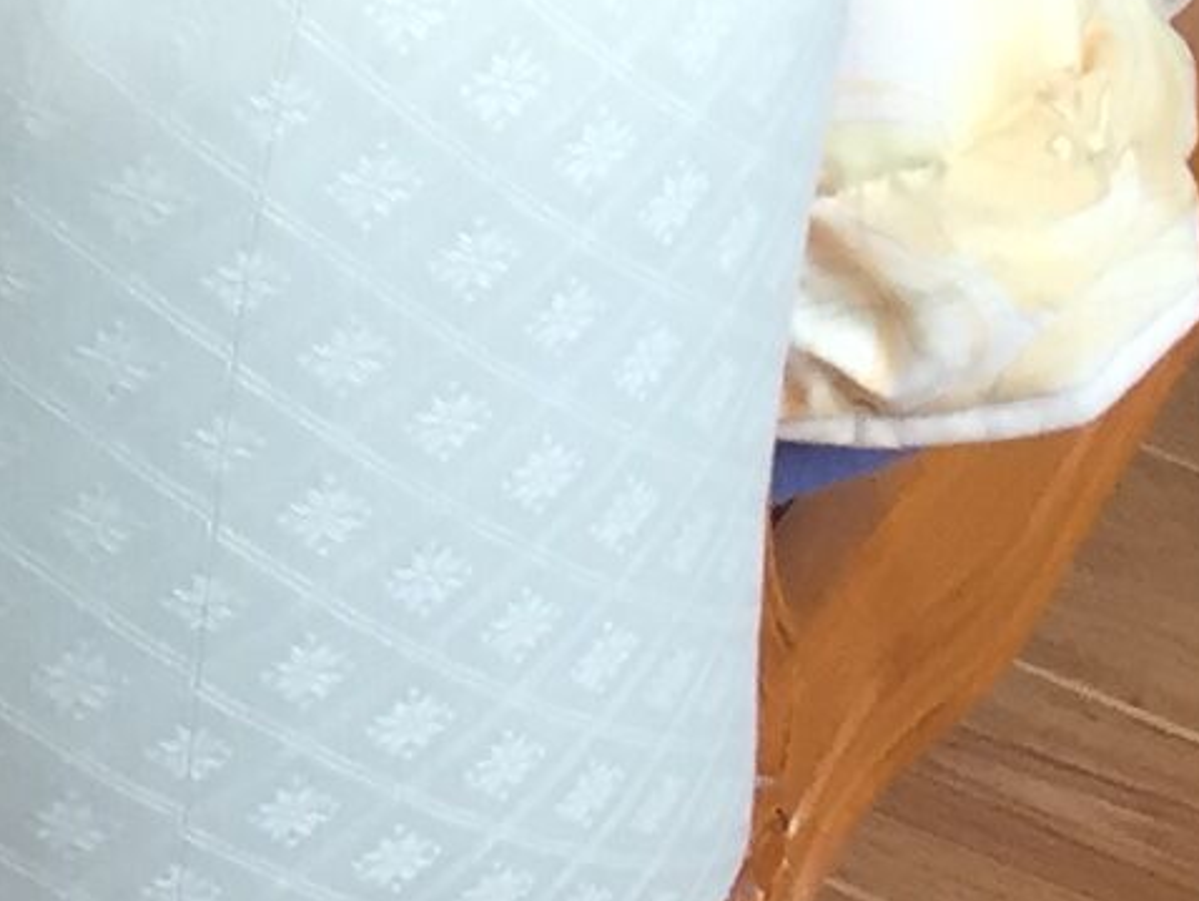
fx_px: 6862
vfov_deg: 7.0
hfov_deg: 9.9
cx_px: -90
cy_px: -1426
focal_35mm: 198
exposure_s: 1/33
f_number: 2.2
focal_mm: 4.15
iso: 32
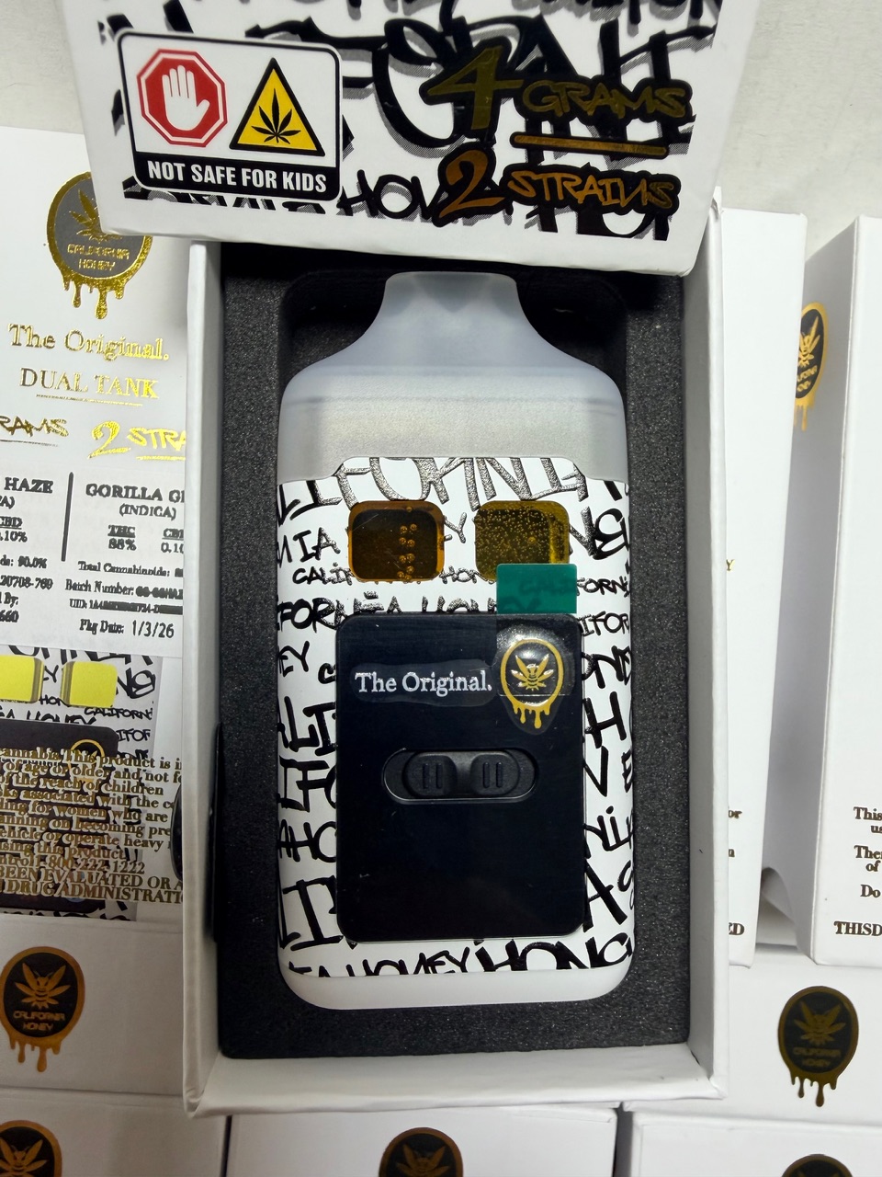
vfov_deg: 71.6
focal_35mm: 24
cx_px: 441
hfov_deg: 56.8
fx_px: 815
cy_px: 588
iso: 100
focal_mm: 2.22
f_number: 2.2
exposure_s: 1/120
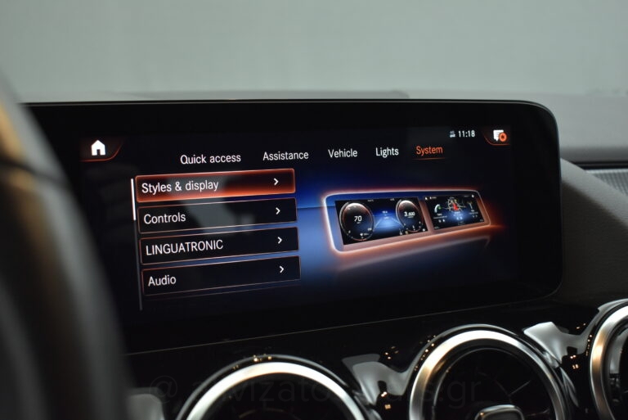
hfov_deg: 49.5
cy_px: 210
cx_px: 314
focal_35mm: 39
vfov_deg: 34.3
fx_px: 681
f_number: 4
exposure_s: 1/100
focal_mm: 26
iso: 1600
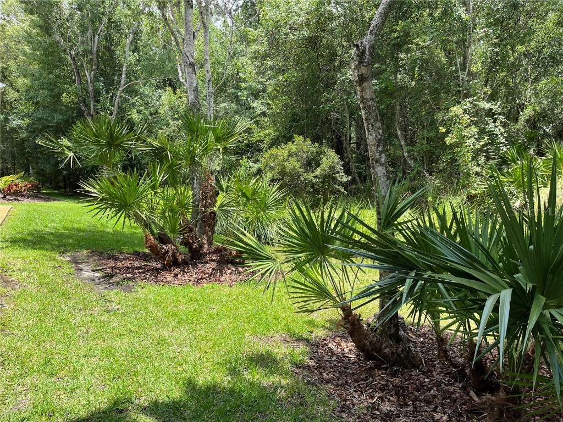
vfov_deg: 53.1
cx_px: 282
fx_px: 423
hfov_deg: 67.3
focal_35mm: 26
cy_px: 211
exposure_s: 1/951
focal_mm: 5.1
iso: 50
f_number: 1.6
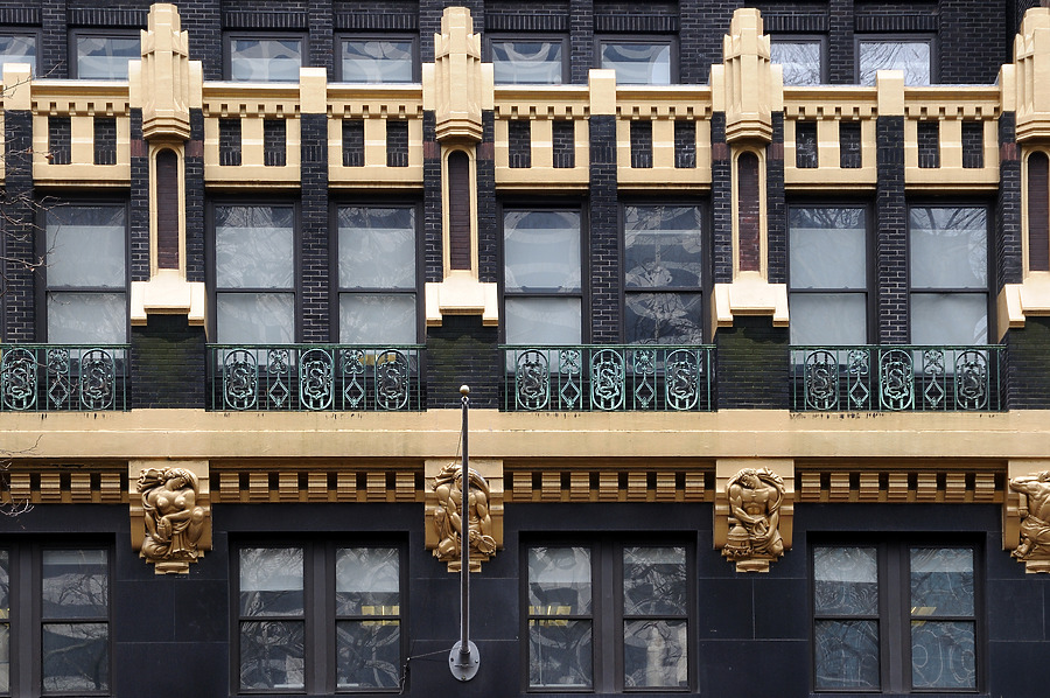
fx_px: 2884
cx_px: 525
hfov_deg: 20.6
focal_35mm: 99
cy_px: 349
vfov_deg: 13.8
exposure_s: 1/60
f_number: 9
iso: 200
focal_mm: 66
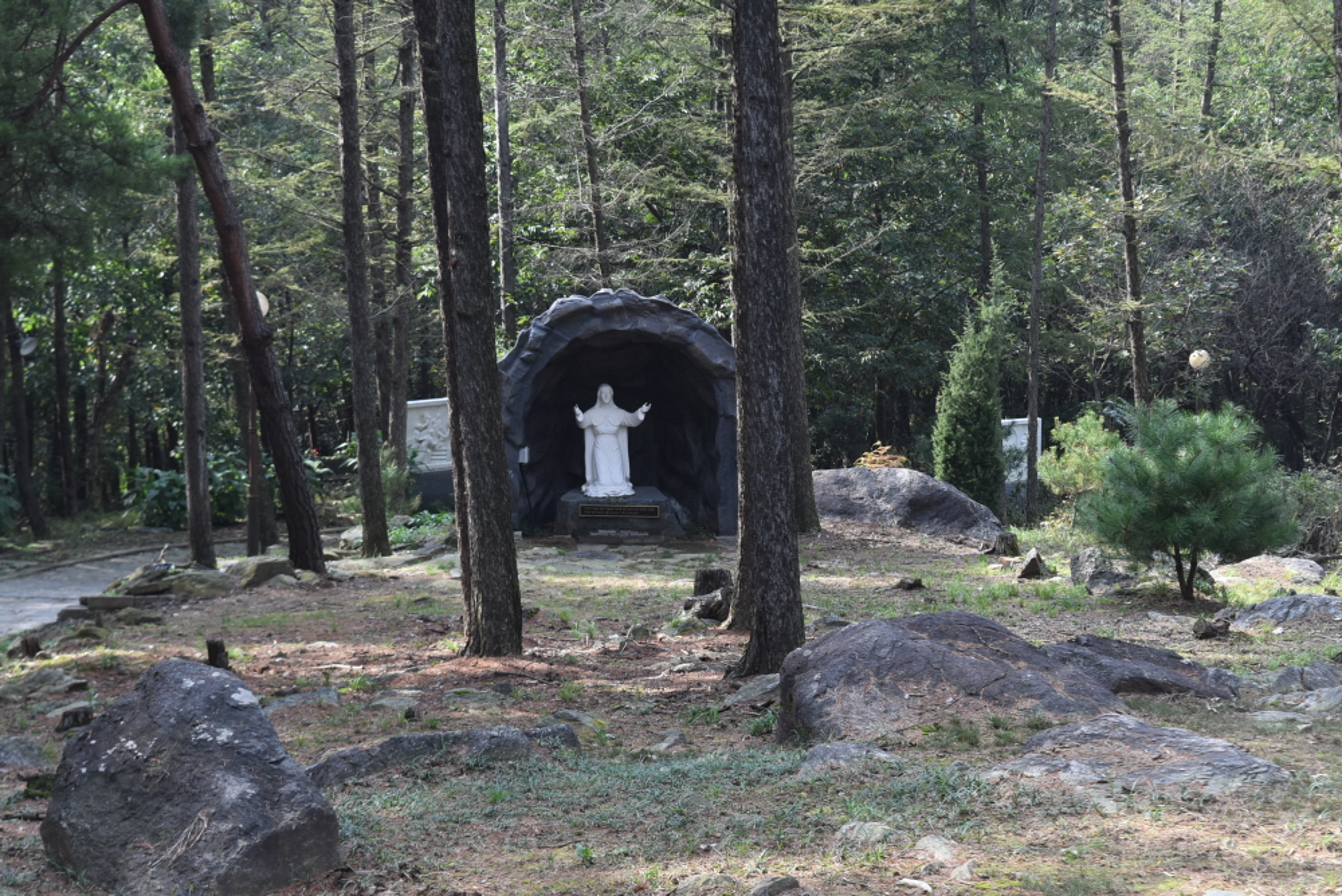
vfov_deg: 16.6
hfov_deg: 24.6
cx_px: 671
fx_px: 3077
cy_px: 448
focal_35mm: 82
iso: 400
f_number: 7.1
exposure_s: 1/200
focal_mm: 55
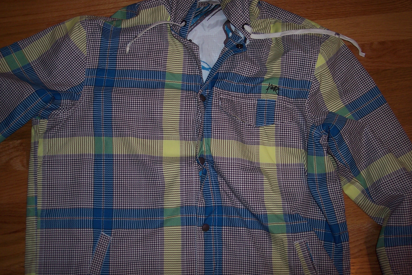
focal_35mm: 41
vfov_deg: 32.6
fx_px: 469
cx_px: 204
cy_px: 134
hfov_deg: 47.4
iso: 100
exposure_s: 1/60
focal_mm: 8
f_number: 2.8
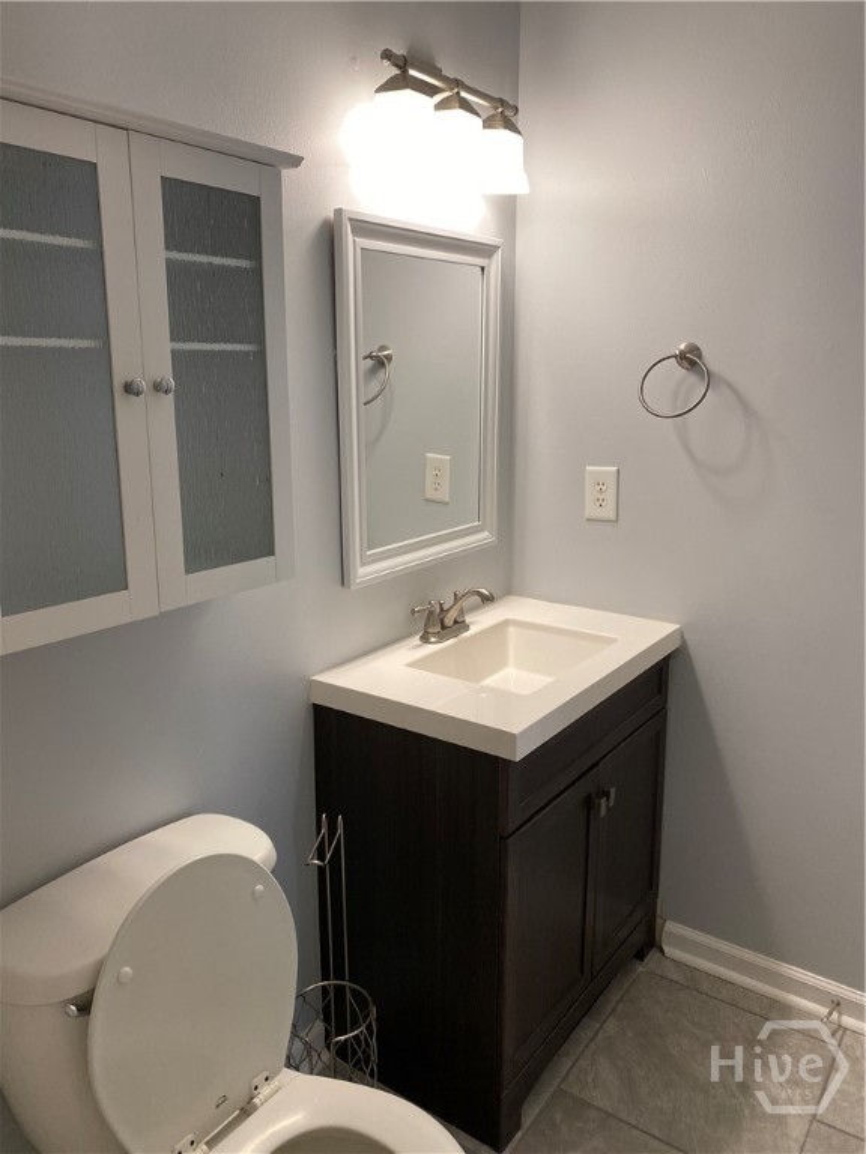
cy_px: 577
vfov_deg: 67.3
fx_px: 867
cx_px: 433
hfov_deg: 53.1
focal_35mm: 26
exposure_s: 1/120
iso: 100
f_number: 1.8
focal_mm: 4.25
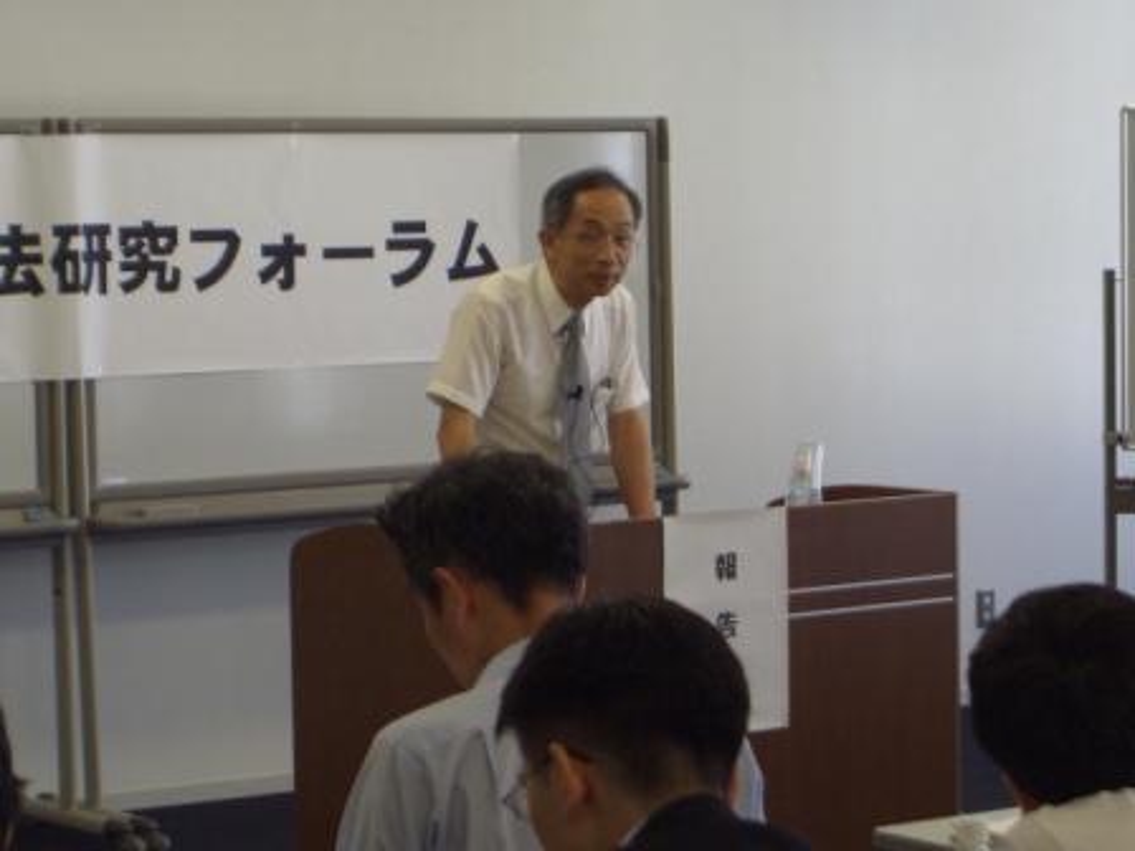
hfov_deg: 16.8
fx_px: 3836
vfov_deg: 12.7
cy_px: 426
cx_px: 568
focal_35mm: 117
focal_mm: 24
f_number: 4.9
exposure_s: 1/125
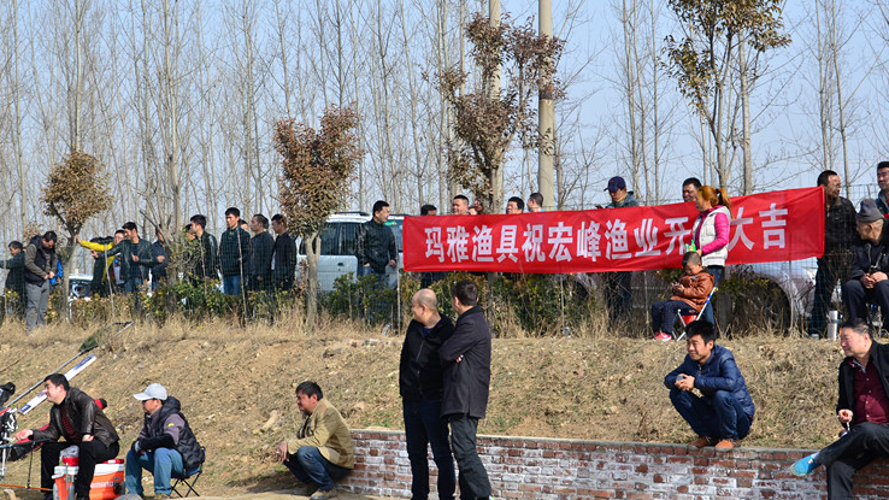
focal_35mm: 68
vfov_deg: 17.7
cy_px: 204
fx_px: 1603
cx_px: 440
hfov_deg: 31.0
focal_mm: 40
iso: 100
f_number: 8
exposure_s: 1/250
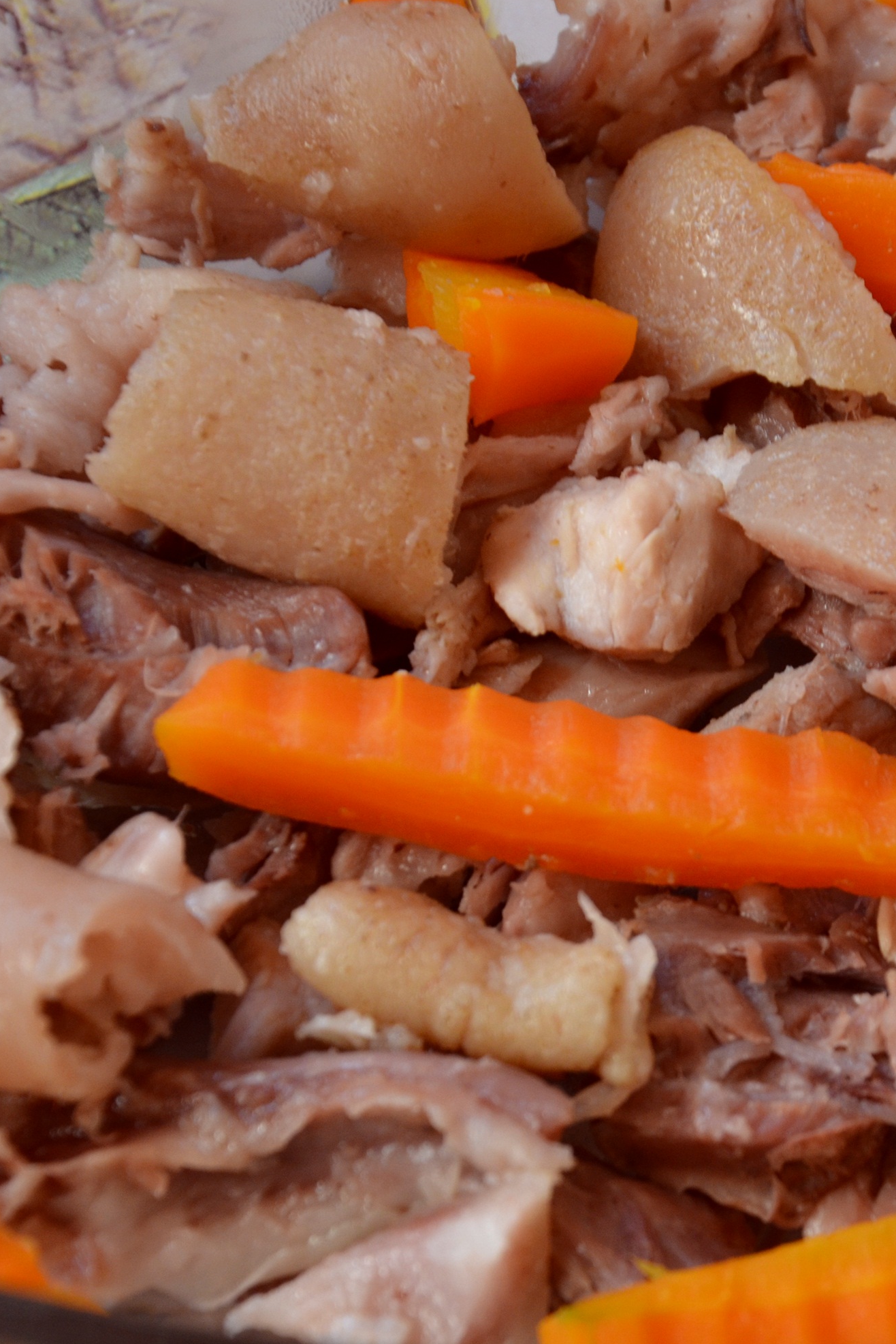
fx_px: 4926
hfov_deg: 10.3
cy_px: 675
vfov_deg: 15.5
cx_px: 866
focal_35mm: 132
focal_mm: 58
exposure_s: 1/60
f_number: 5
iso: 640
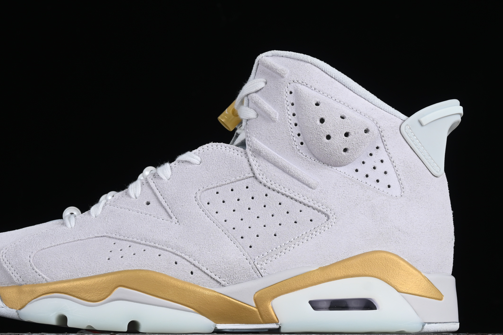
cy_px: 200
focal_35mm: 98
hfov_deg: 20.8
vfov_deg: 14.0
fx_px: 1369
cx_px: 208
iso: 160
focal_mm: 50
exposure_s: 1/80
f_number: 8
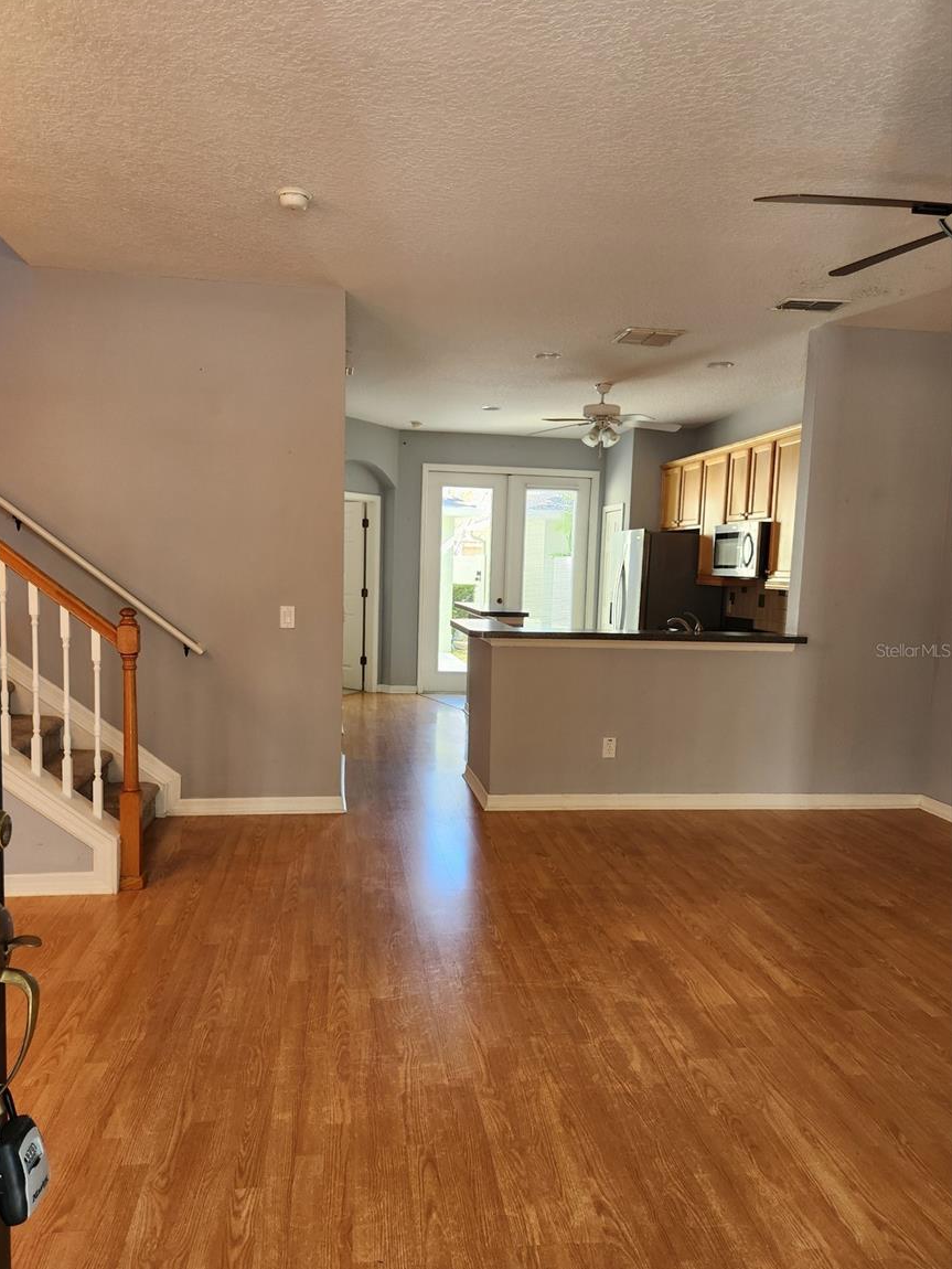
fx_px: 880
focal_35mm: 24
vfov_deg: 71.6
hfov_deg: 56.8
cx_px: 458
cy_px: 650
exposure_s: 1/120
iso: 125
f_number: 1.8
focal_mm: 5.4
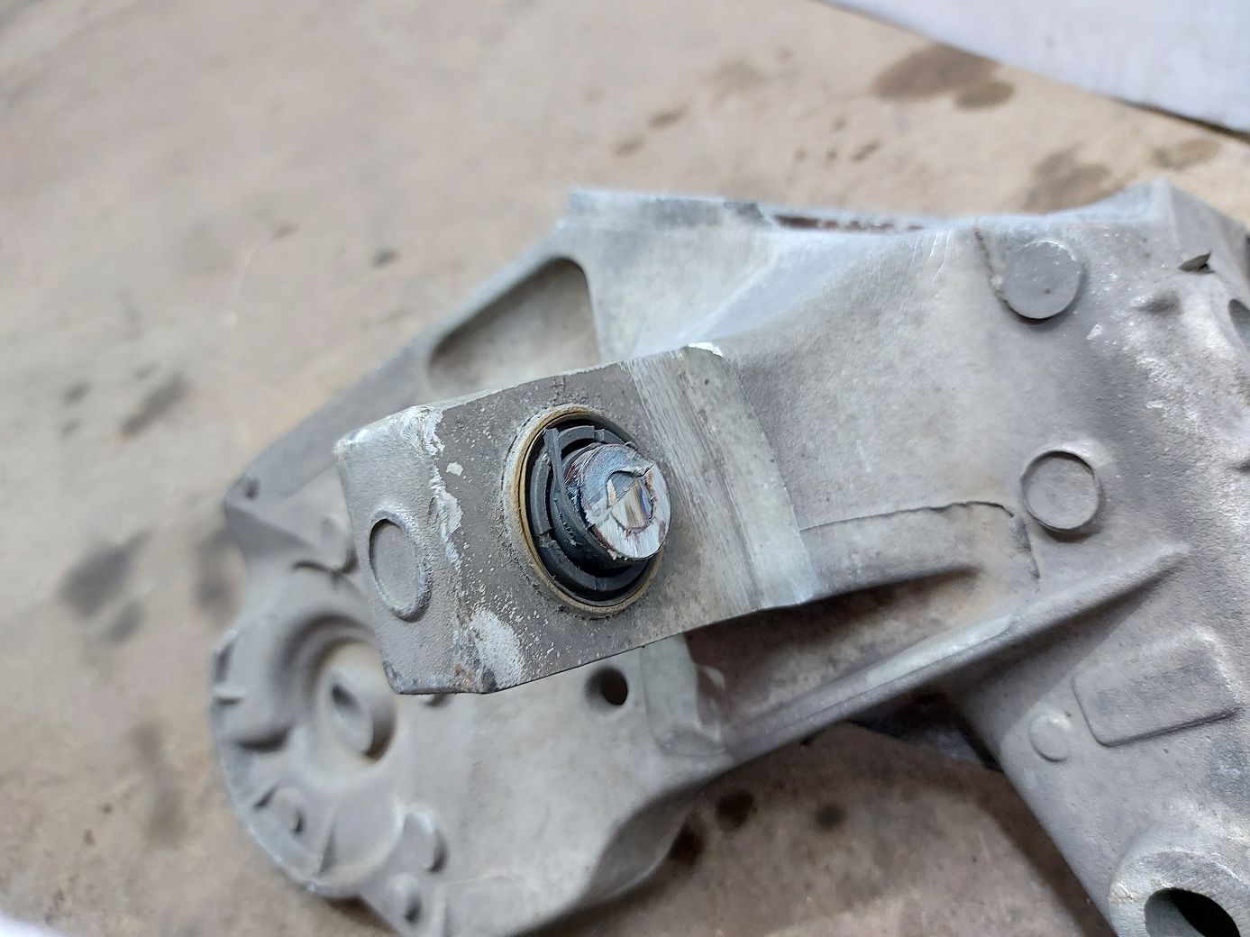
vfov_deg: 56.8
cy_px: 468
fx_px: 867
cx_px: 625
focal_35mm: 24
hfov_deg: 71.6
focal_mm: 5.23
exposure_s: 1/25
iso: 250
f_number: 1.8
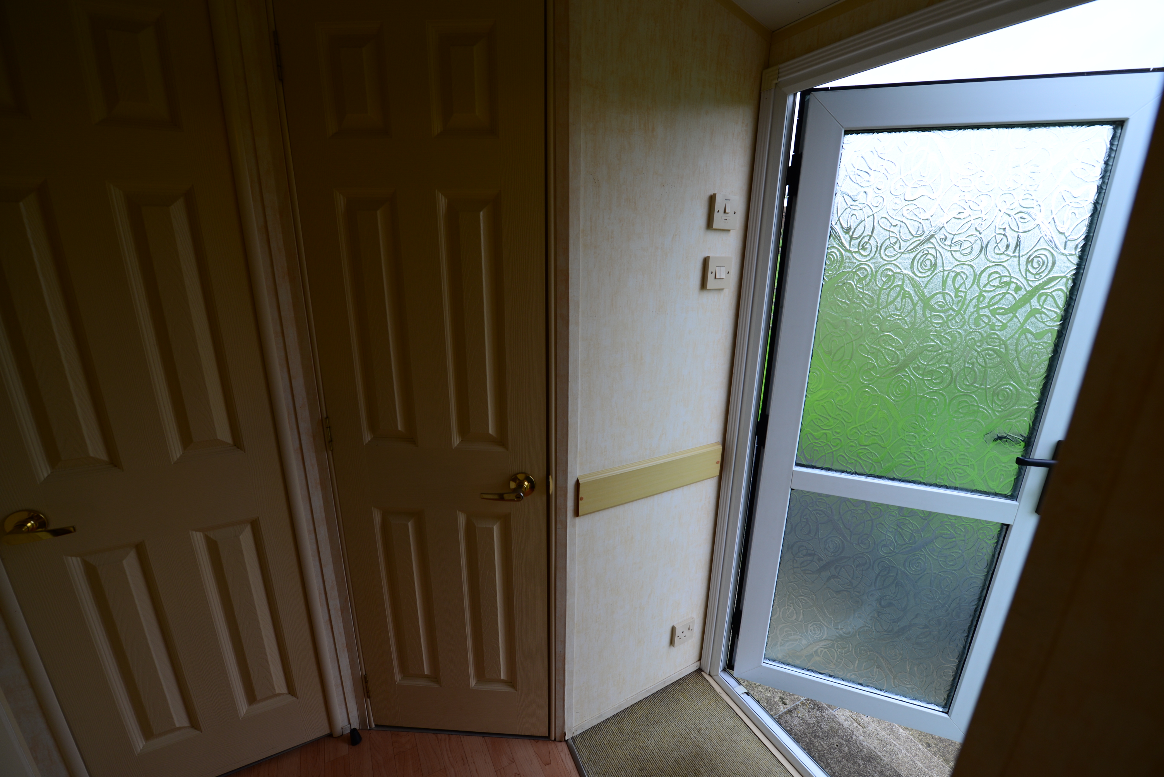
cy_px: 388
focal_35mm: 14
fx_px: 453
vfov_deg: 81.3
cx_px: 582
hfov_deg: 104.2
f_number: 5
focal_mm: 14
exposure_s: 1/60
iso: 220
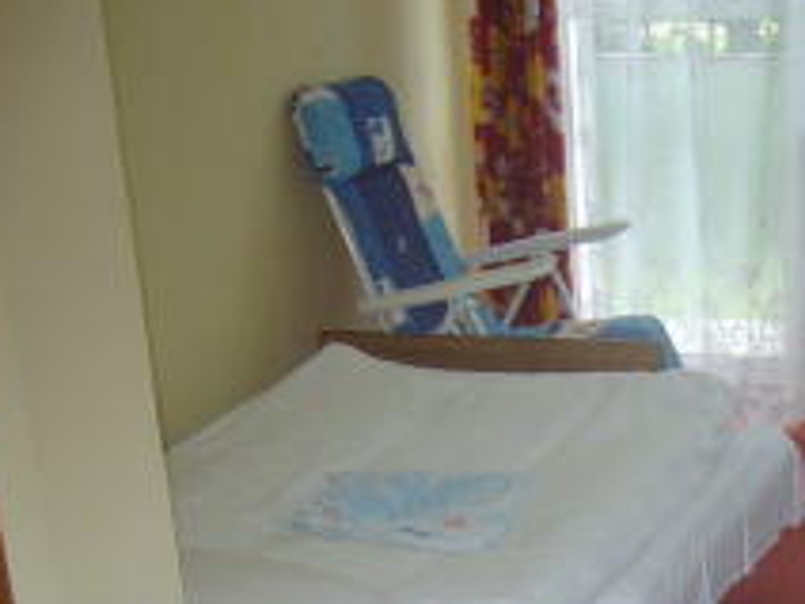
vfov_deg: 18.7
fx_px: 1767
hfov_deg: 24.7
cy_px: 640
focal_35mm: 76
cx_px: 771
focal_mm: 5.8
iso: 200
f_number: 2.8
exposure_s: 1/60
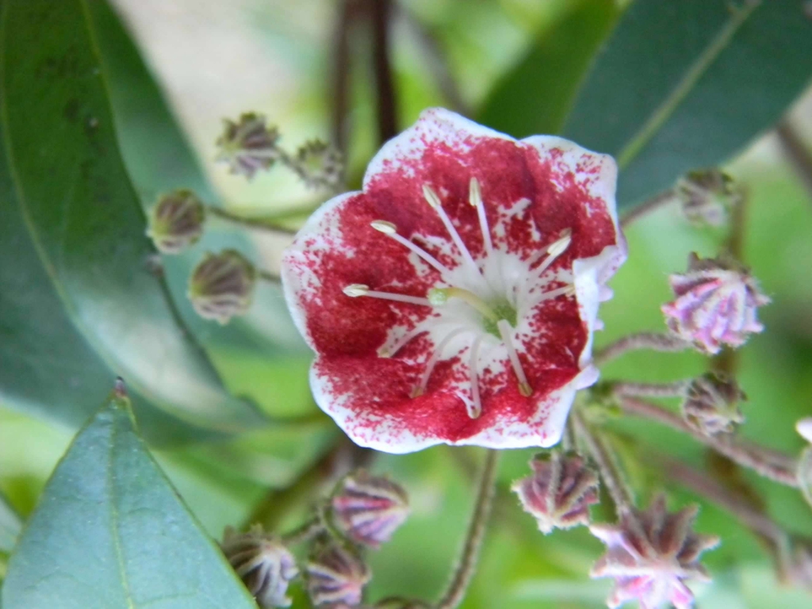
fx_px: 1947
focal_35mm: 83
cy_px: 304
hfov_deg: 23.6
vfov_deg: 17.8
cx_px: 406
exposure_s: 1/6.4
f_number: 4.5
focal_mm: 15.1
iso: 400
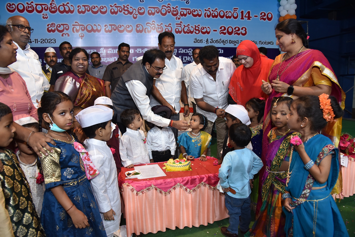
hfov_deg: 73.7
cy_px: 118
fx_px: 237
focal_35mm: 24
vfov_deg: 53.2
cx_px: 178
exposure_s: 1/125
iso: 1600
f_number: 5.6
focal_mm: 24
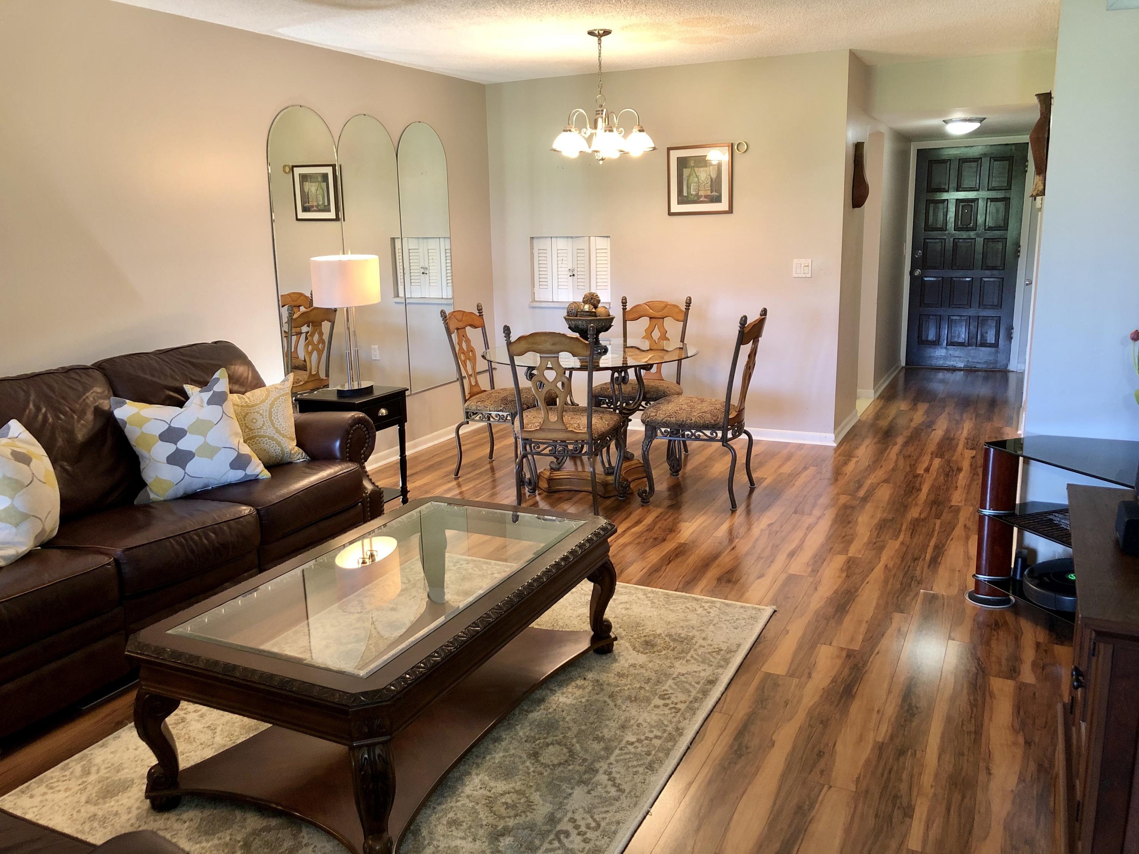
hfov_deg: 63.4
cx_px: 570
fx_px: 921
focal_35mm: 28
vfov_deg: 49.7
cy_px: 427
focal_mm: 3.99
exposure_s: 1/15
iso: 40
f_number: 1.8
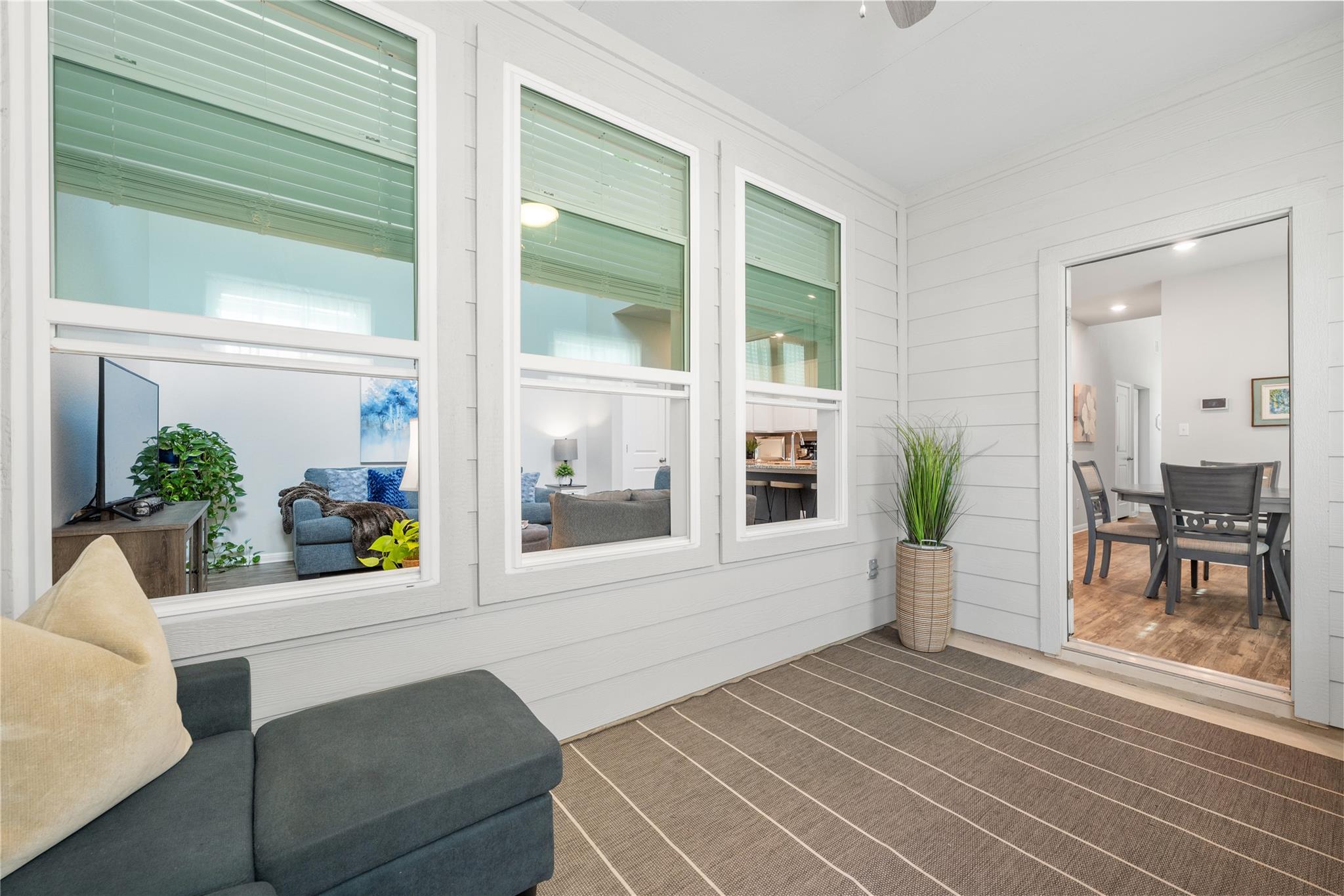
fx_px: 523
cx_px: 672
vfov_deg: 81.2
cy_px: 448
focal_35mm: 14
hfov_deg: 104.3
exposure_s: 1/1.67
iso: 250
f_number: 8
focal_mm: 14
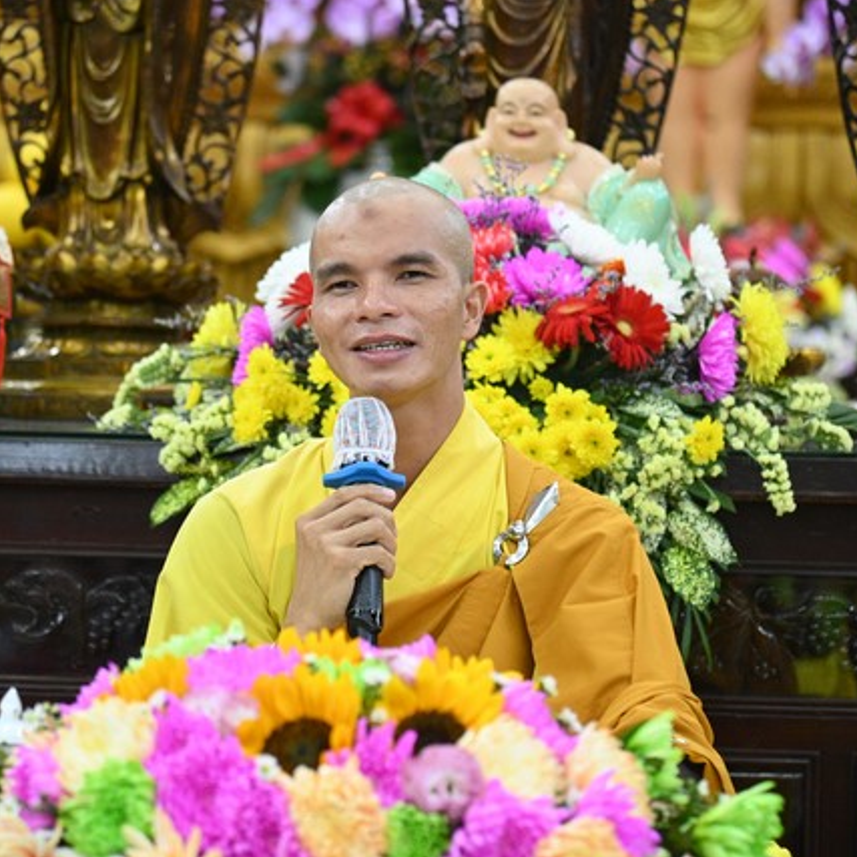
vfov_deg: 11.3
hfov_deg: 11.3
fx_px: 4342
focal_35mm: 155
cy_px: 425
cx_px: 407
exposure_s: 1/160
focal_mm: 120
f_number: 4
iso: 8000
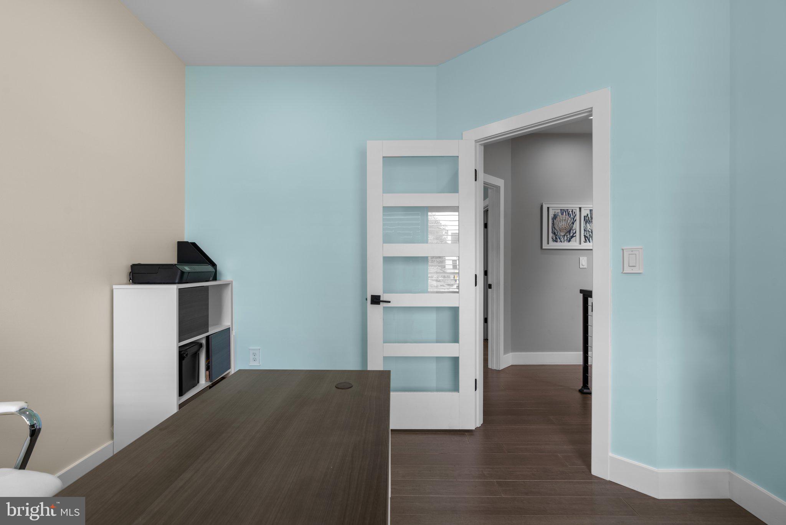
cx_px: 393
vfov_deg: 73.8
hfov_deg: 96.7
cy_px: 262
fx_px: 349
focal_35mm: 16
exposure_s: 1/2
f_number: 8
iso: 100
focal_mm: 16
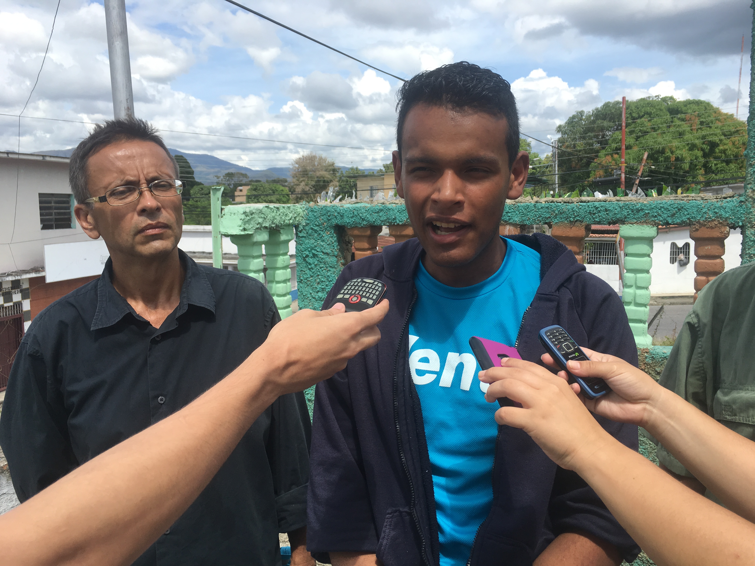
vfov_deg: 48.2
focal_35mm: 29
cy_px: 283
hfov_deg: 61.7
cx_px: 378
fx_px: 633
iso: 25
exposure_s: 1/1241
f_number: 2.2
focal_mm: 4.15
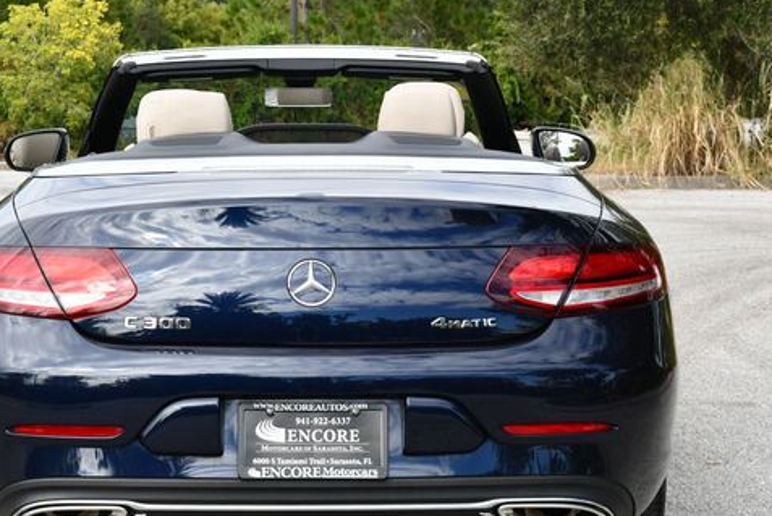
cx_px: 295
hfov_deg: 21.6
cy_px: 325
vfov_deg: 14.6
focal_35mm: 94
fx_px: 2018
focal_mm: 35
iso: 200
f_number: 8
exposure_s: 1/250
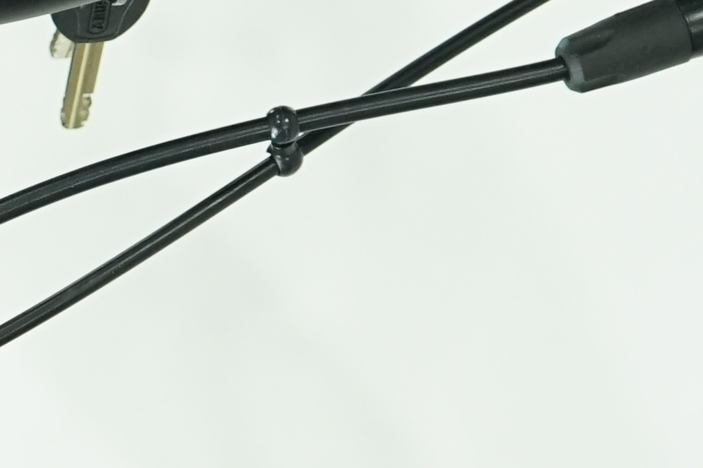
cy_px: 495
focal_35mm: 199
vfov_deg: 6.9
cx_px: -358
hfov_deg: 10.0
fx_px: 3885
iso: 1250
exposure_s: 1/200
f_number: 4
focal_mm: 33
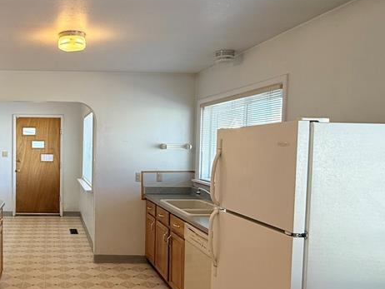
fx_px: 345
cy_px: 161
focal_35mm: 31
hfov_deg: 53.6
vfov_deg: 45.4
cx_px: 67
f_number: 2.2
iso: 160
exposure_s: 1/120
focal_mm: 2.22
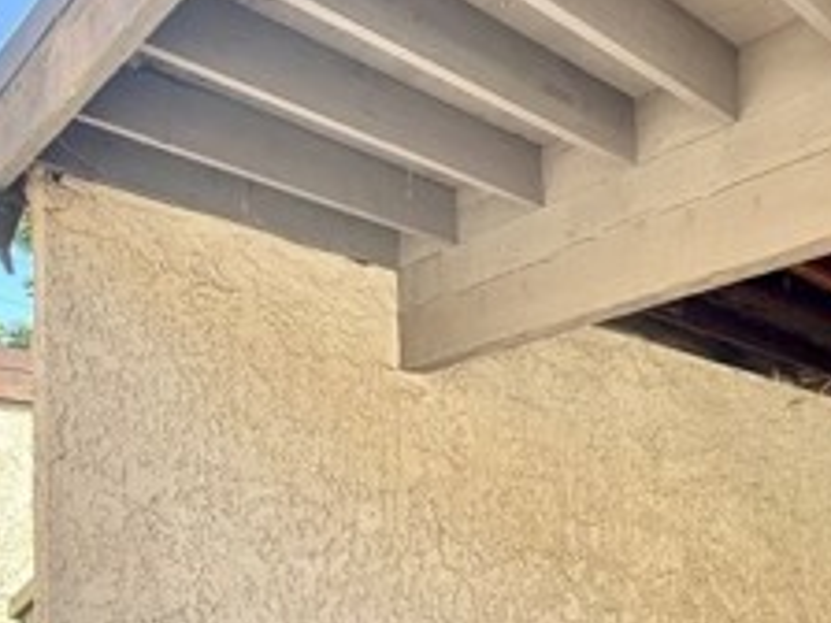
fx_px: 960
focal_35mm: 40
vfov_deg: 32.9
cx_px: 764
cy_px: 630
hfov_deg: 42.5
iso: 50
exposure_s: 1/99
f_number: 2.2
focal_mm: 2.22
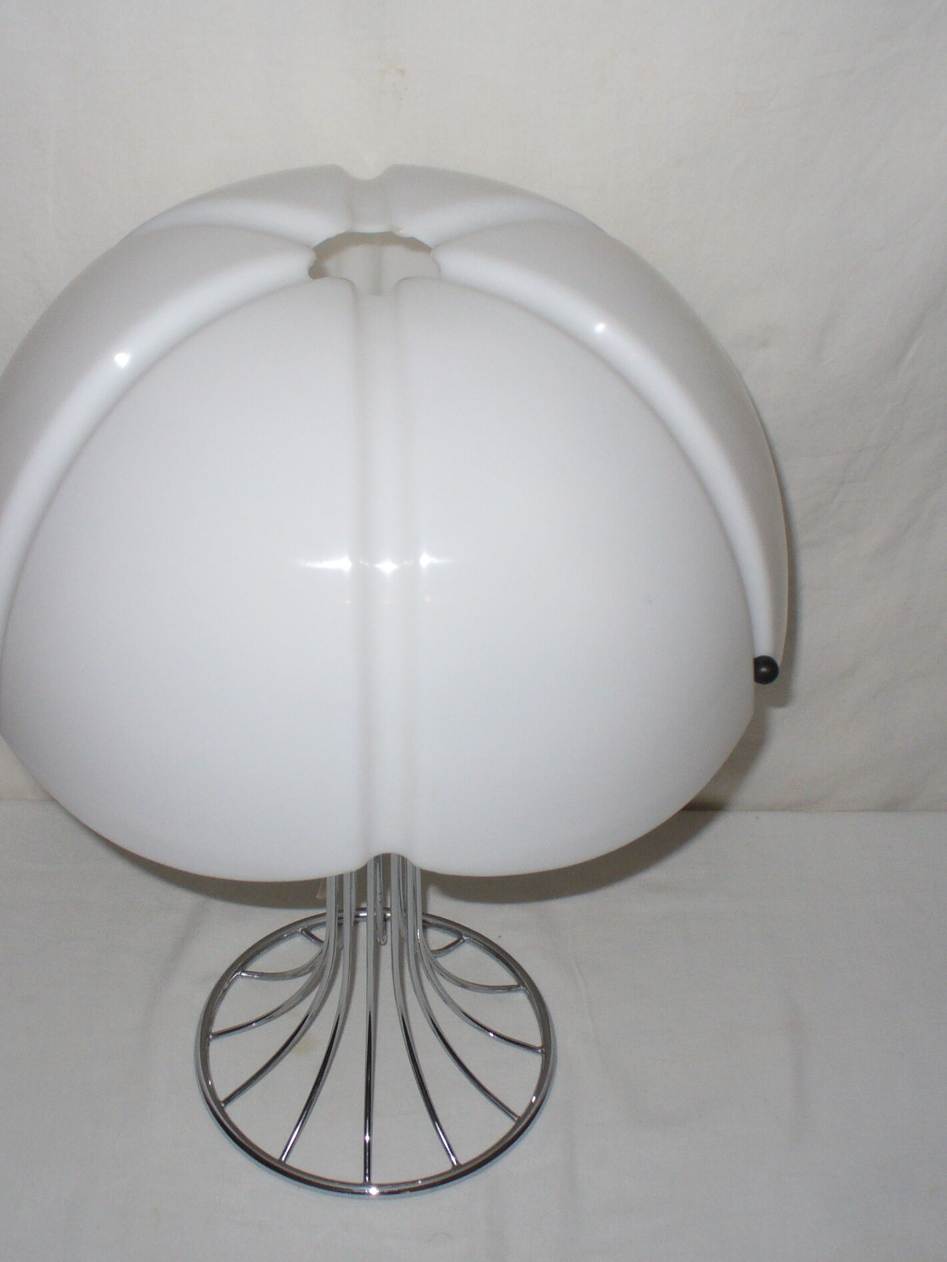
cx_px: 464
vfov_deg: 38.2
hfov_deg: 29.1
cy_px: 628
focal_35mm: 50
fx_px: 1823
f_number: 2.8
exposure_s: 1/30
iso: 100
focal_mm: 6.1
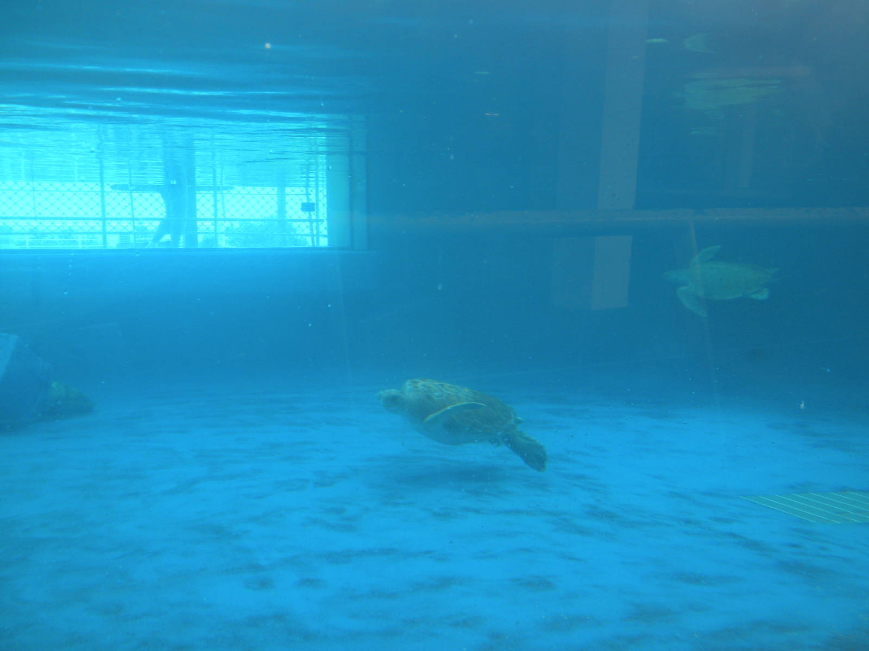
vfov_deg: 38.7
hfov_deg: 50.1
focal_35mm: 37
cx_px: 434
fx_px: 929
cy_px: 326
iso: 66
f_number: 3.5
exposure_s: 1/55
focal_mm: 6.6
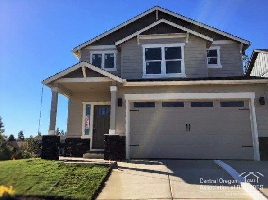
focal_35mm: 29
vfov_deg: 48.2
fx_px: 224
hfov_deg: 61.7
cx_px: 134
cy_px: 100
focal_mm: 4.15
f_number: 2.2
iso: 25
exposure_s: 1/1221
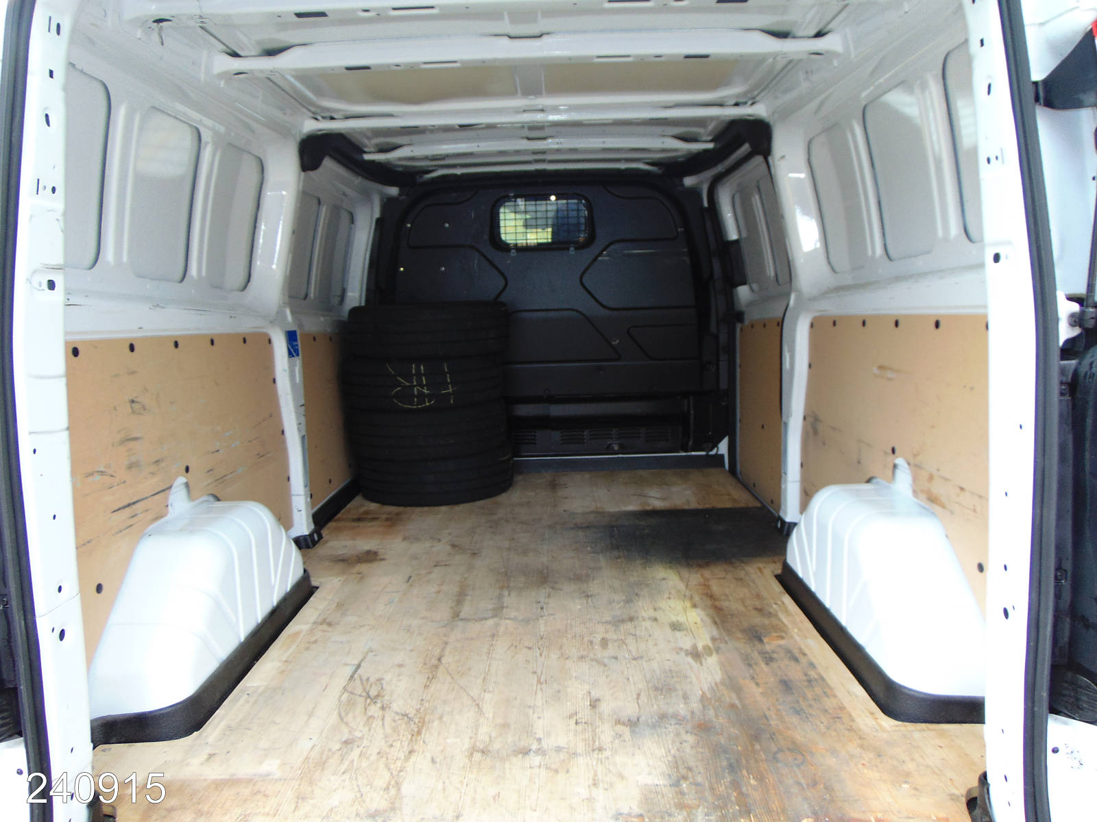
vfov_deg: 54.9
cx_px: 548
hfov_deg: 69.4
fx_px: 792
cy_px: 411
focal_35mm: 25
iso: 100
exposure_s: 1/30
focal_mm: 4.5
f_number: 3
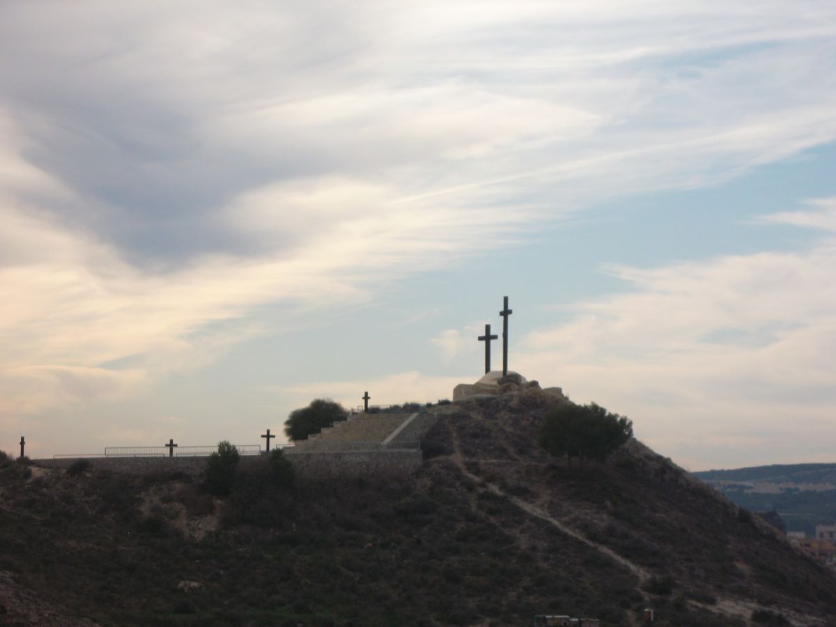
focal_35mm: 135
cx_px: 418
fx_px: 3260
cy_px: 314
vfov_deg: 11.0
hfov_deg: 14.6
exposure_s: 1/350
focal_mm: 24.5
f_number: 5.9
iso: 80
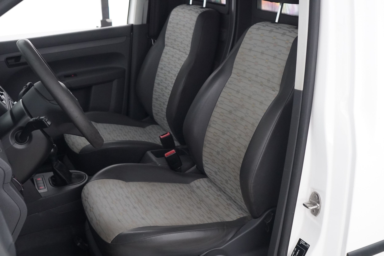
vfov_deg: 31.9
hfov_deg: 46.4
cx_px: 192
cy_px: 128
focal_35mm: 42
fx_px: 448
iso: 10000
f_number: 4
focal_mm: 28
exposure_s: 1/60
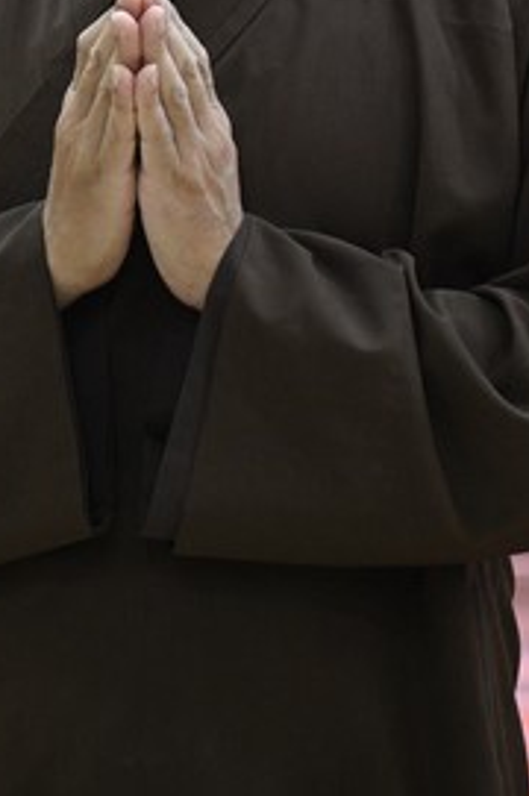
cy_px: -32
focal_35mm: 288
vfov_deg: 7.1
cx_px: 123
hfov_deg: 4.8
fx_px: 6364
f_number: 4
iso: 5000
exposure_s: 1/125
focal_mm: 120
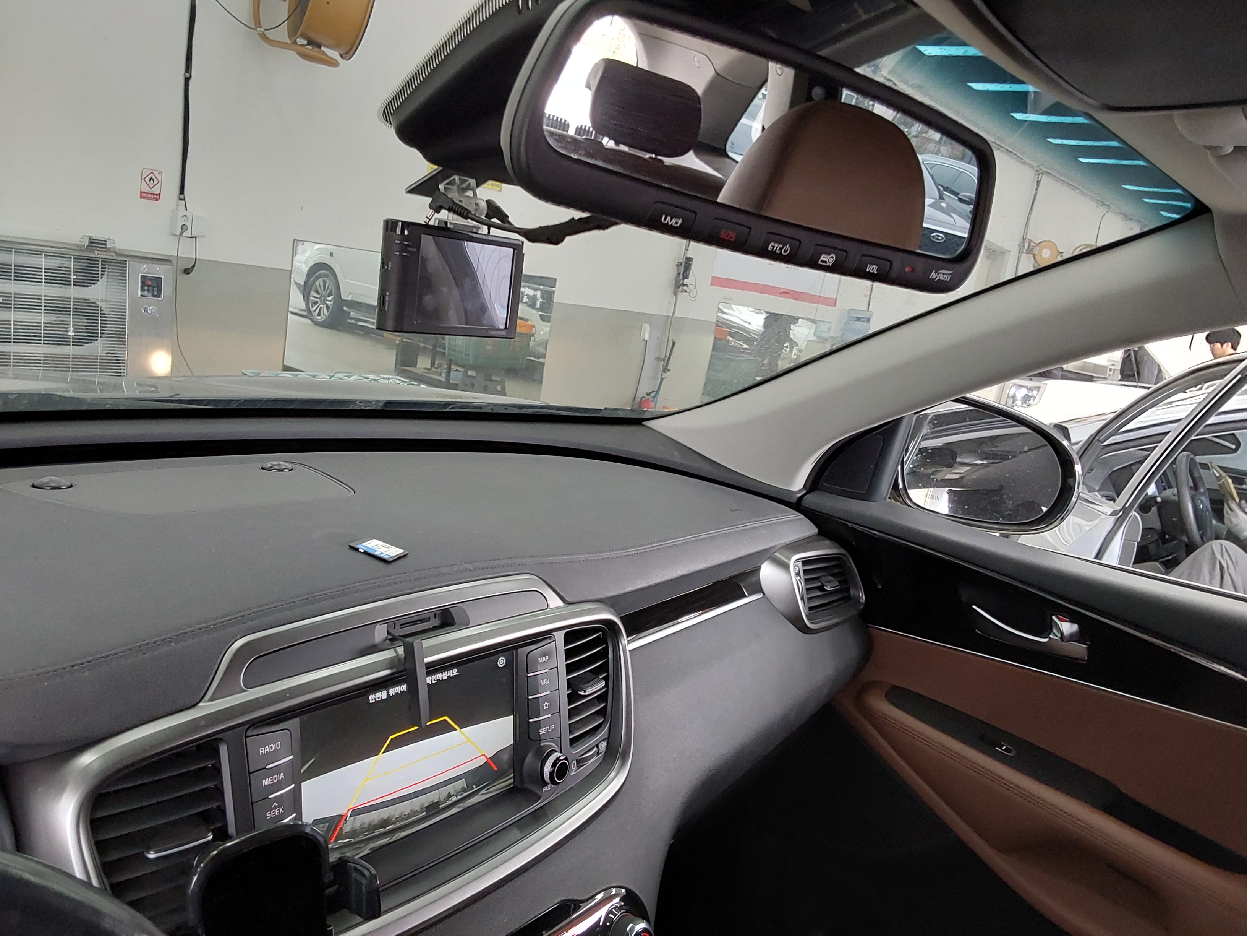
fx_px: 1009
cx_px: 624
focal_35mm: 28
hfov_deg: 63.4
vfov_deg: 49.7
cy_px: 468
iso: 125
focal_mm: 2.91
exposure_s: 1/60
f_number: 1.9
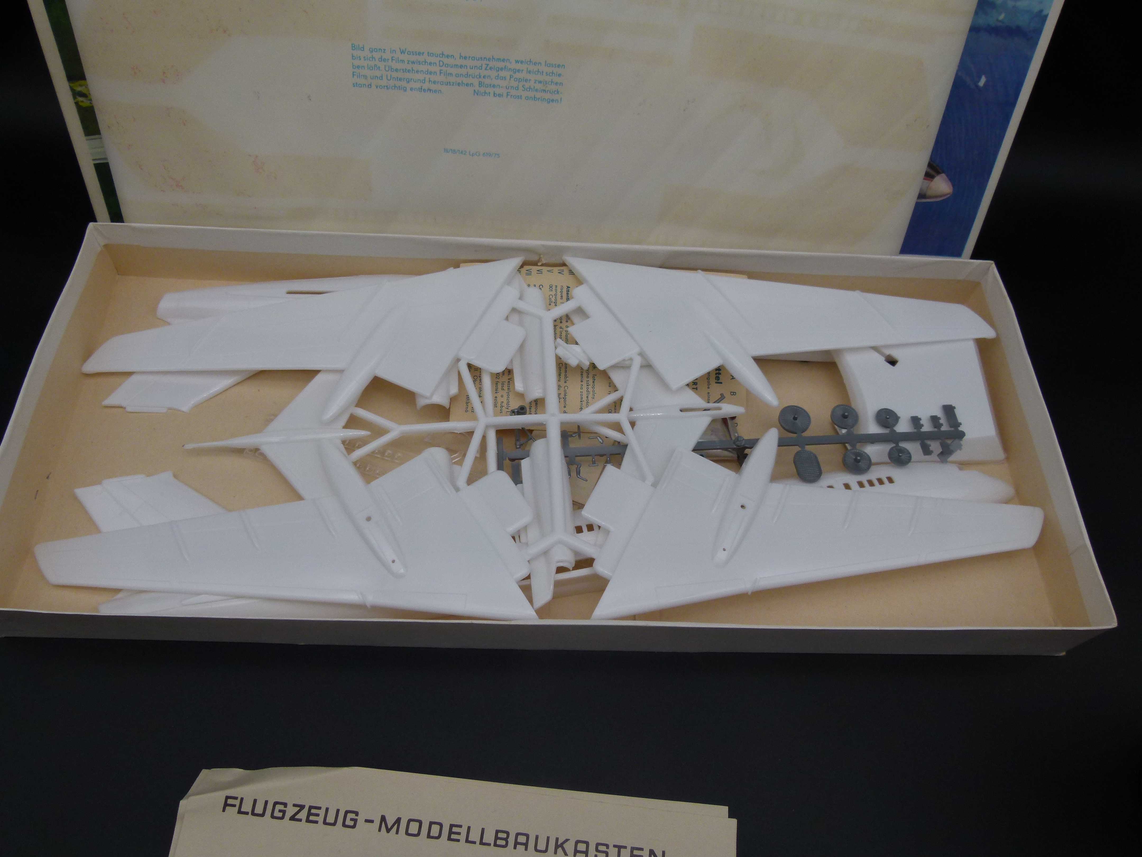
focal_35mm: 25
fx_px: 825
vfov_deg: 54.9
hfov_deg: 69.4
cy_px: 428
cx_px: 571
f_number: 4
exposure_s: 1/200
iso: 100
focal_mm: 4.5
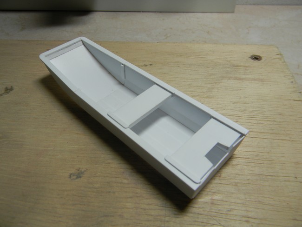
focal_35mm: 28
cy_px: 114
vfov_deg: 49.8
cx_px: 151
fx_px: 244
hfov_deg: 63.4
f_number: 3.5
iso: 80
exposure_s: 1/36.8
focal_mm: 5
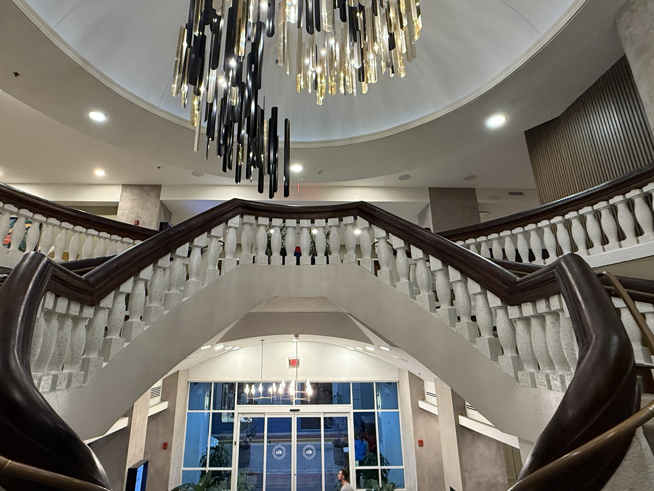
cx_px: 304
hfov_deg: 81.6
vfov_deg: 65.9
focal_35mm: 20
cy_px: 232
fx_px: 378
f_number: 2.2
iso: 400
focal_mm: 2.22
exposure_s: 1/60
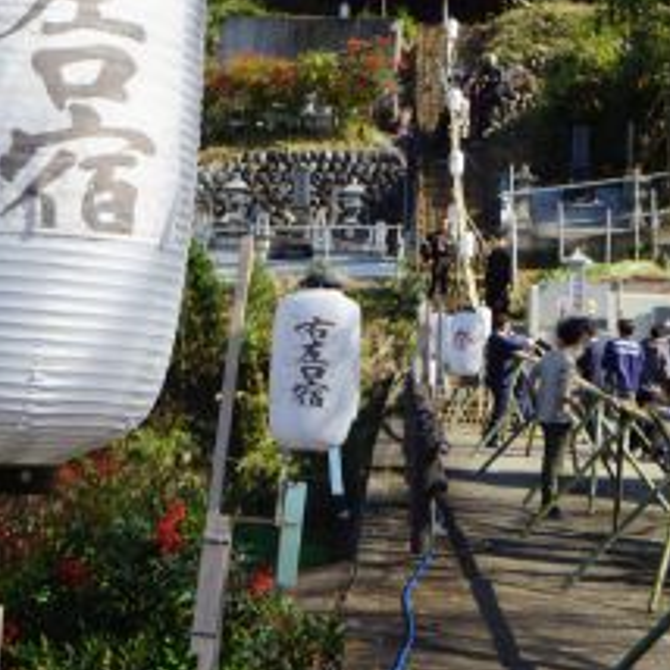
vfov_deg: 18.3
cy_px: 25
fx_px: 2037
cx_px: 373
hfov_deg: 18.7
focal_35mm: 93
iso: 100
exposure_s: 1/100
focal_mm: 26
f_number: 9
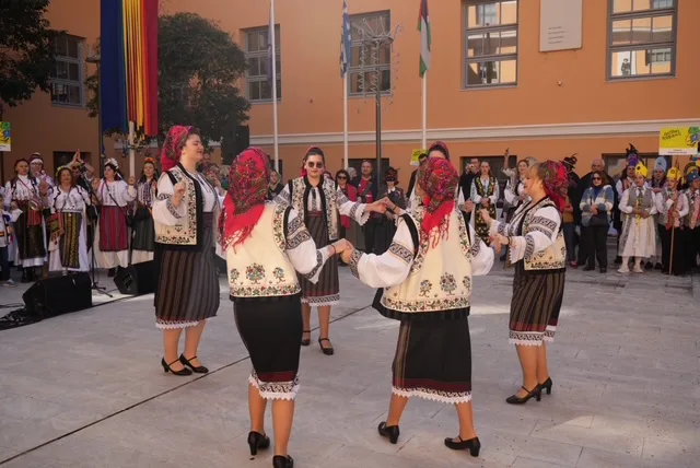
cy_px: 234
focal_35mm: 32
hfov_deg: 58.7
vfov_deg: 41.2
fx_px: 623
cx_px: 350
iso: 125
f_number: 6.3
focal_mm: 32
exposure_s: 1/250
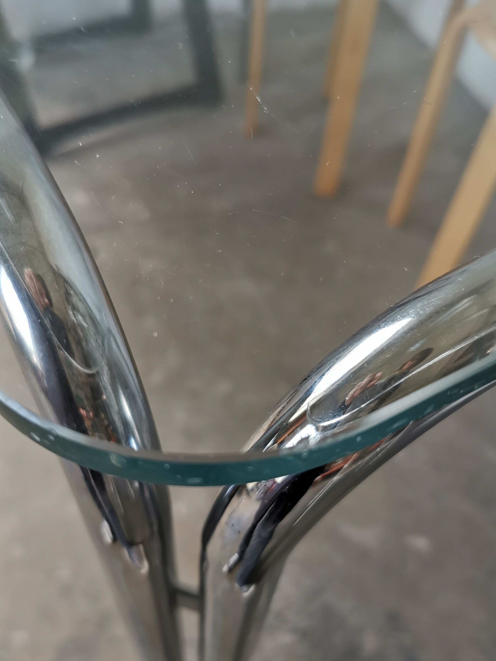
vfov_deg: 58.3
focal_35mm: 31
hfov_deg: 45.4
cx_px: 231
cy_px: 355
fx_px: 592
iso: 160
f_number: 1.6
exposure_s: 1/120
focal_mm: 5.56
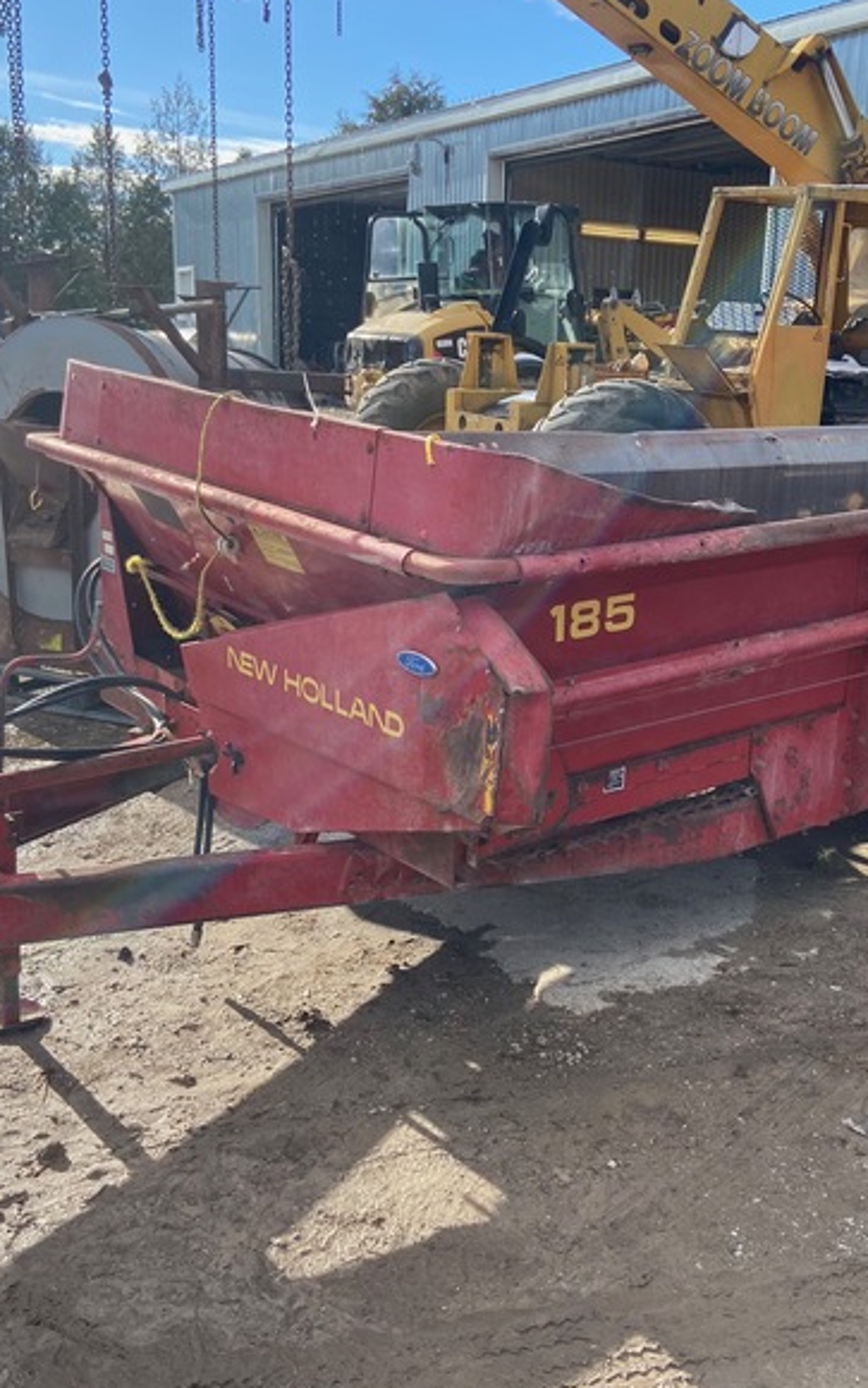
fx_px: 1437
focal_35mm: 38
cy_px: 682
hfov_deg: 33.3
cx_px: 579
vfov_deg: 51.5
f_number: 1.8
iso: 32
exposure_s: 1/1484
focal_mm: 4.25
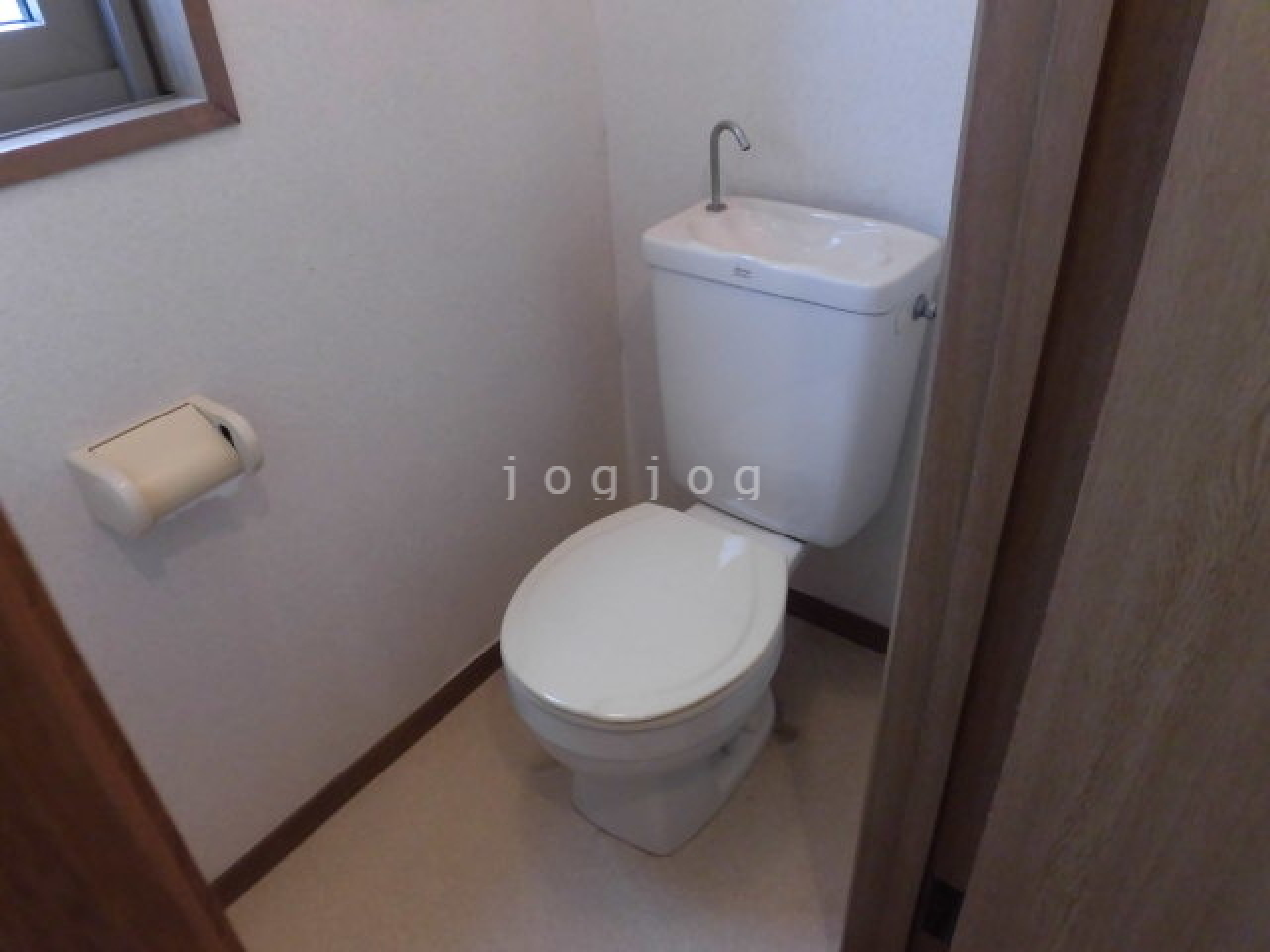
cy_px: 476
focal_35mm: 24
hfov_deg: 71.6
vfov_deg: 56.8
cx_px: 635
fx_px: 881
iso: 320
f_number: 3.1
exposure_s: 1/30
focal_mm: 4.3
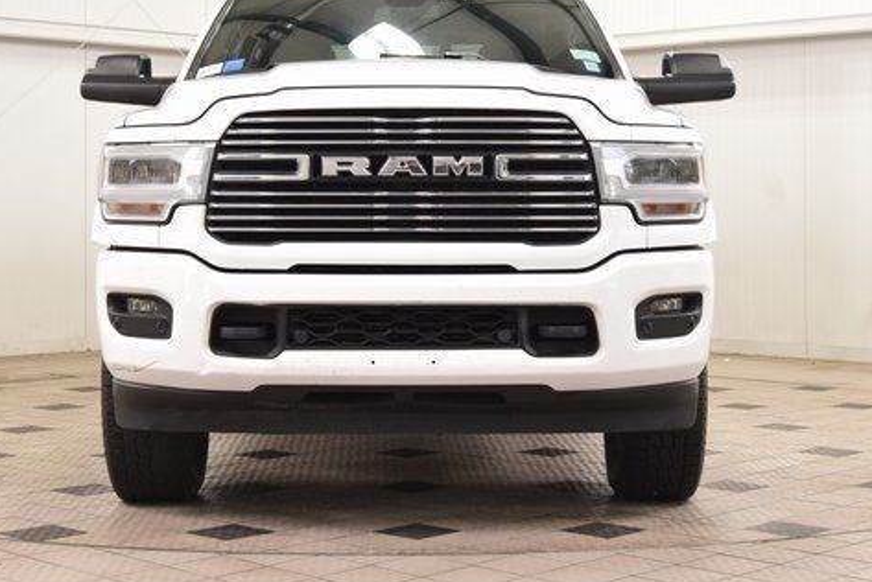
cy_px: 227
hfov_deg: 27.7
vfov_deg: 18.7
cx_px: 404
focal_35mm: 73
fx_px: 1769
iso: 1600
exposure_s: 1/60
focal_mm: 36
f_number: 7.1
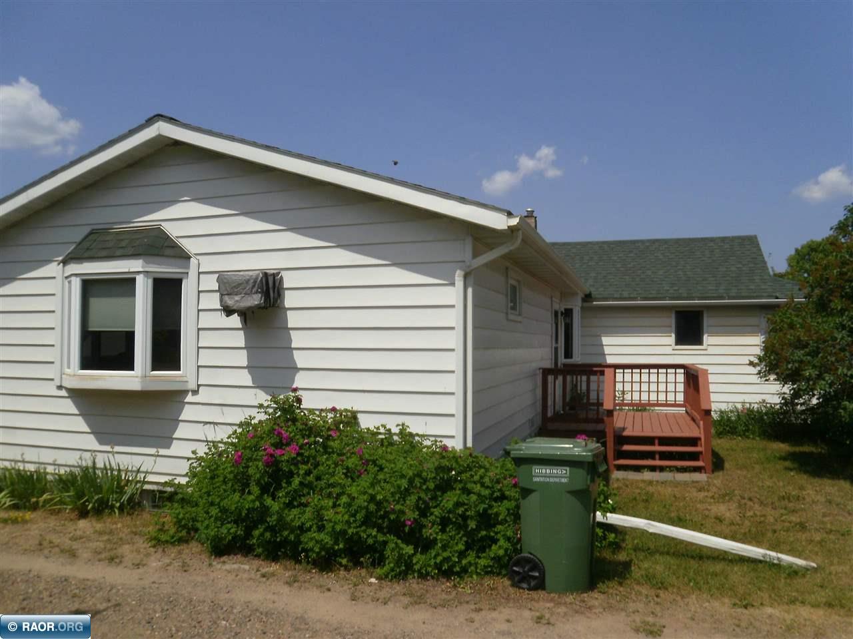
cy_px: 320
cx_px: 426
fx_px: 641
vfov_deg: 53.1
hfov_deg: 67.3
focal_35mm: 26
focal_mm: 4.65
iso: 100
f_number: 7.8
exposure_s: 1/400
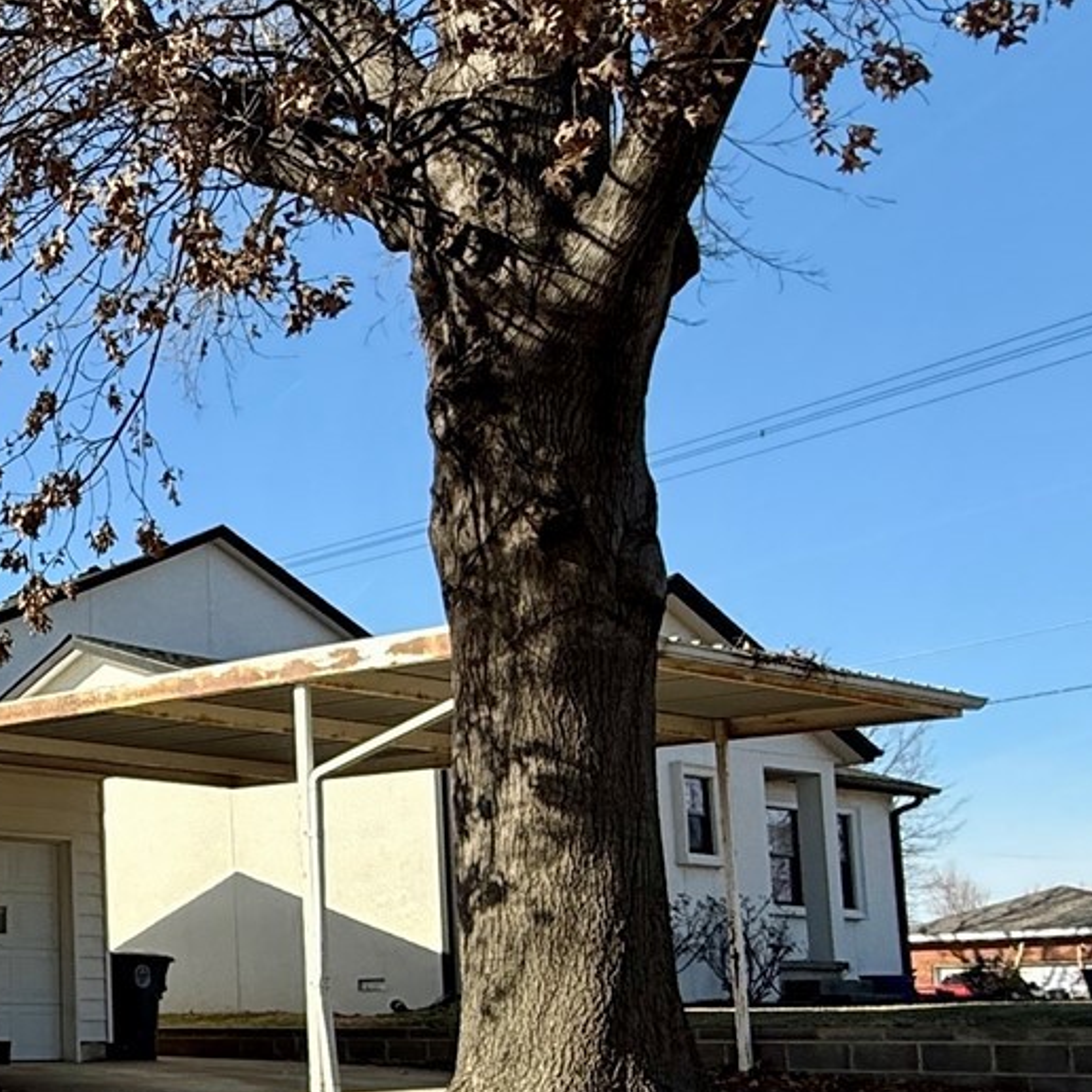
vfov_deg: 35.6
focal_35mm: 46
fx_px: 1642
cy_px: 870
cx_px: -404
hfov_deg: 28.5
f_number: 2.2
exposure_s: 1/1285
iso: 64
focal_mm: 2.22
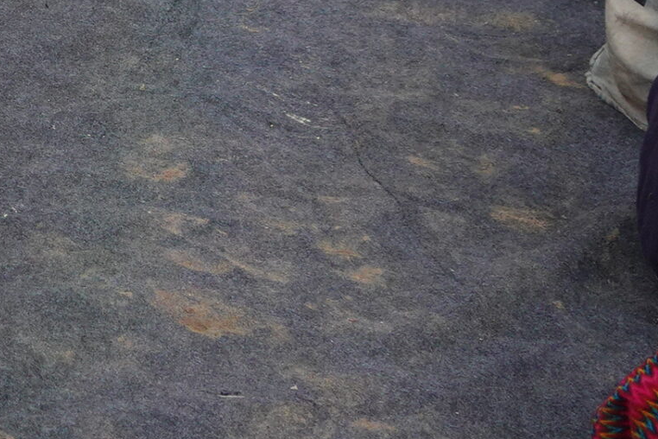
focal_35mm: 121
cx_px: -434
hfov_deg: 15.2
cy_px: 17
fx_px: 2211
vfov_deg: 11.2
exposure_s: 1/1250
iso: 640
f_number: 2.8
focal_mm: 13.94
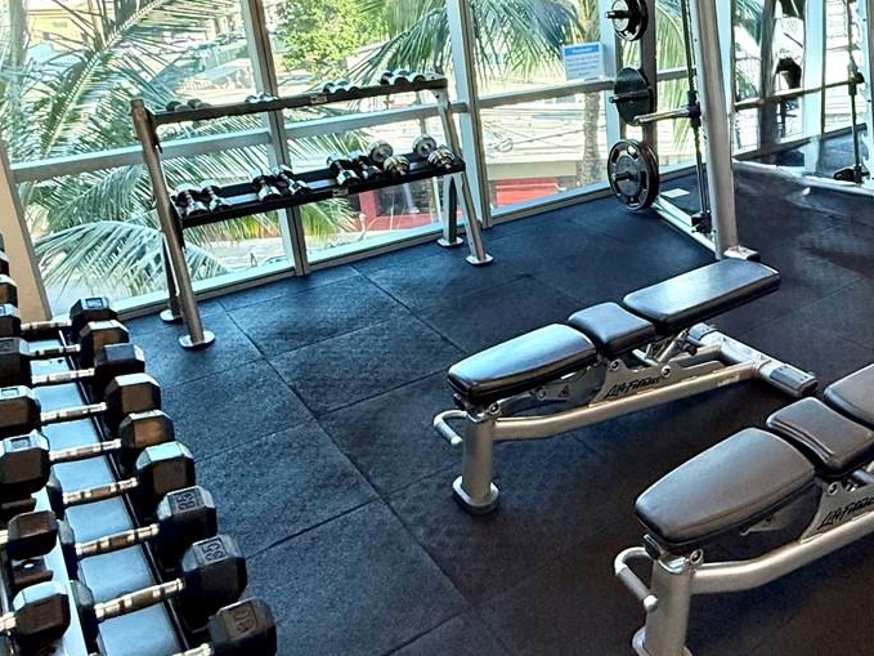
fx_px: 833
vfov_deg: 41.9
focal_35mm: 33
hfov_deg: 50.1
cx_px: 761
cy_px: 184
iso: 320
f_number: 2.2
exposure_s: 1/120
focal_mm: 2.22
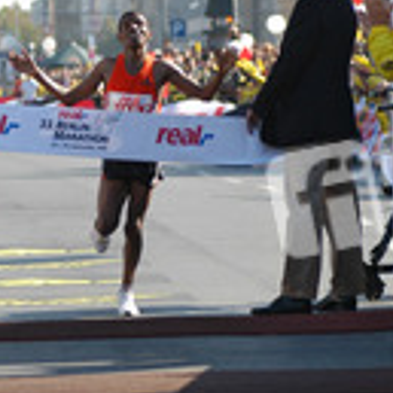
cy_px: 34
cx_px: 146
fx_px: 5335
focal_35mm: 415
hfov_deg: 4.2
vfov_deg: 4.2
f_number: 4
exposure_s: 1/800
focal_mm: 105
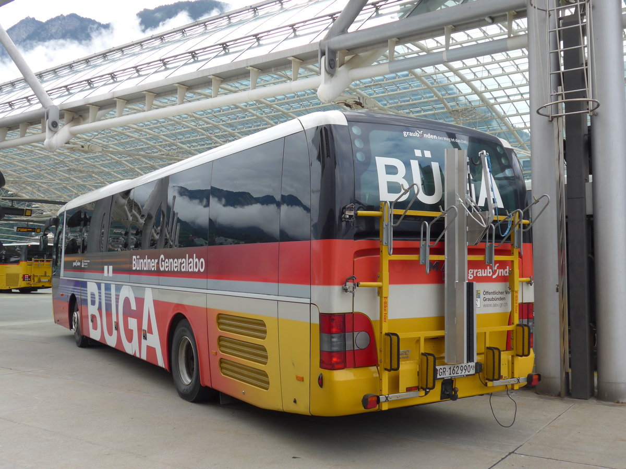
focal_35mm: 36
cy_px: 234
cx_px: 313
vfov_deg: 39.7
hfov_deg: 51.4
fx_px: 651
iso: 80
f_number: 2.8
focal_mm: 7.5
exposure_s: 1/320
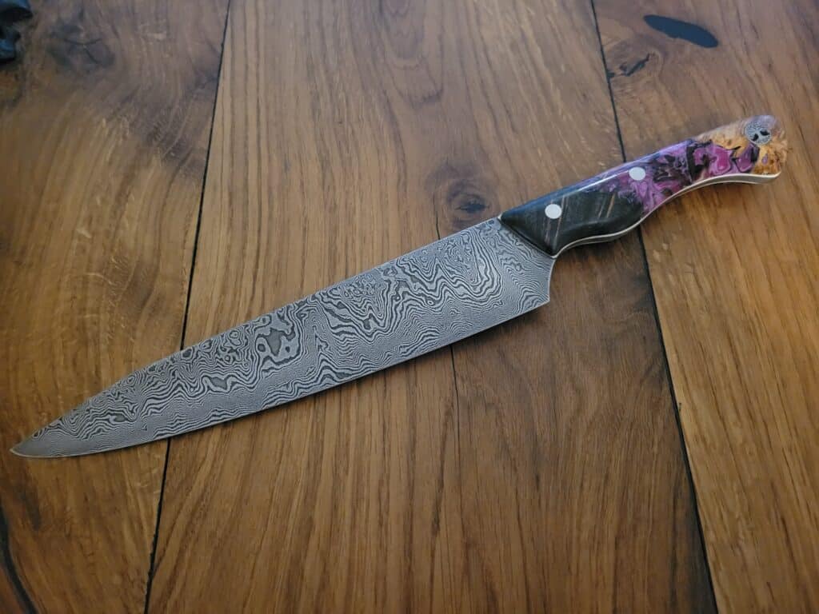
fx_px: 615
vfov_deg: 53.1
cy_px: 307
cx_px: 410
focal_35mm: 26
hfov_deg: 67.3
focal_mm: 5.4
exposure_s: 1/24
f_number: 1.8
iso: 1250
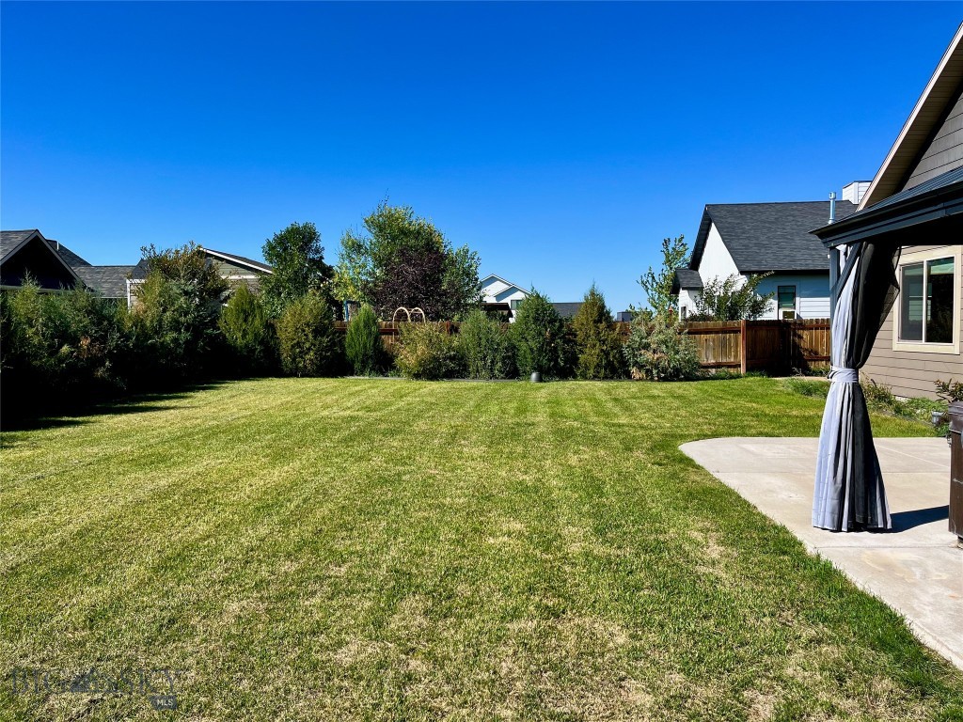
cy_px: 361
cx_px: 482
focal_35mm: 26
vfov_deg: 53.1
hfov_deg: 67.3
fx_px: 723
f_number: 1.6
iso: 50
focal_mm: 5.1
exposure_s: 1/3215
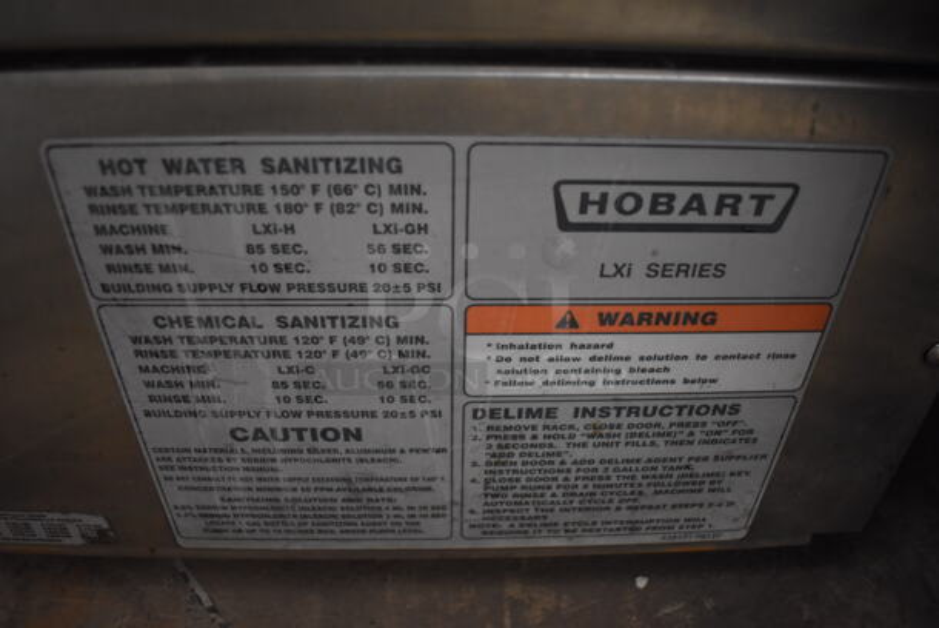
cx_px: 470
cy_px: 314
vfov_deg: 48.0
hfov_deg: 67.3
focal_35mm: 27
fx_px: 705
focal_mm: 18
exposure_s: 1/30
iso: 3200
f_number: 3.5
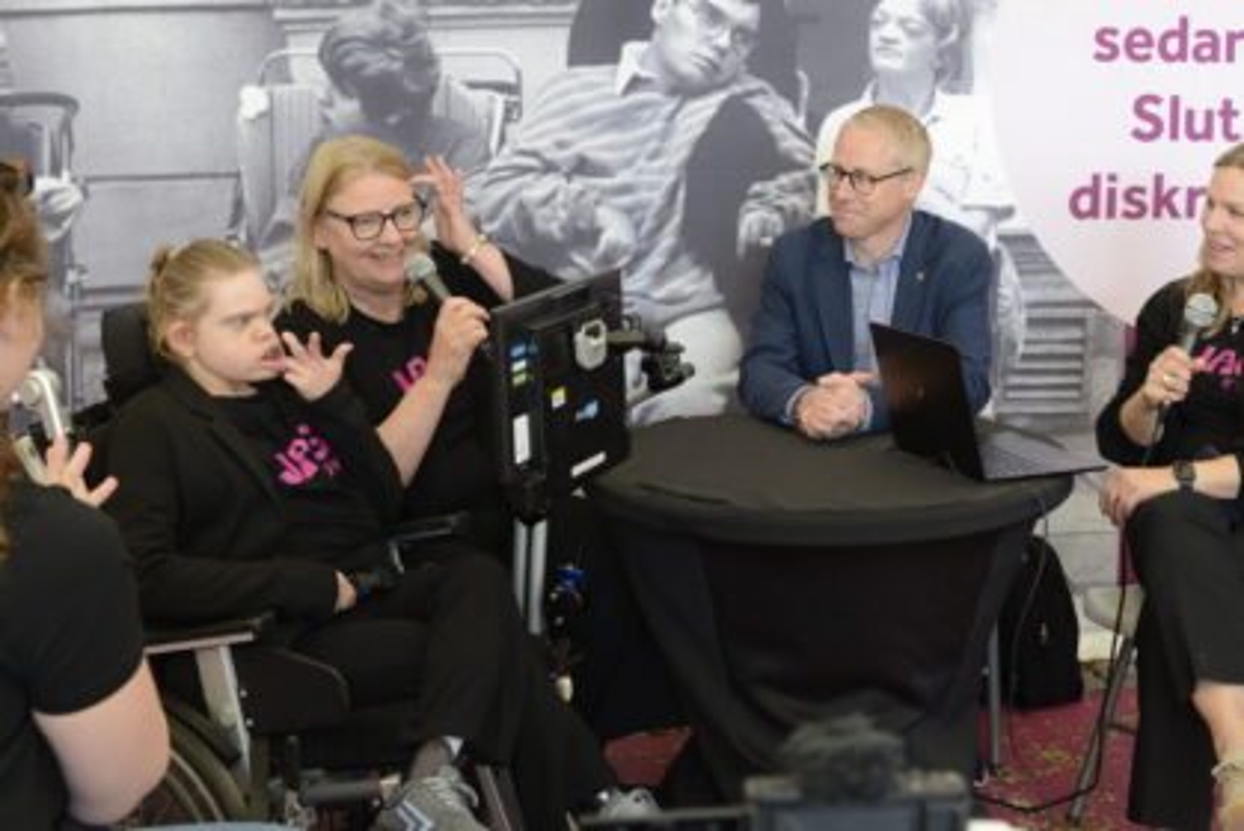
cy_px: 416
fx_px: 1107
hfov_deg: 58.7
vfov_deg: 41.2
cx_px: 622
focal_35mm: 32
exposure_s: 1/320
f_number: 5
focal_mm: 32
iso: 800
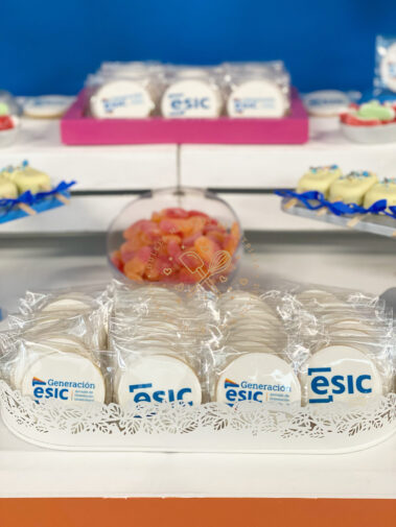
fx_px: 793
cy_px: 264
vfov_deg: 36.8
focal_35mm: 52
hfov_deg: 28.0
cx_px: 198
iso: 160
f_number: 2
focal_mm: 6
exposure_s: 1/100
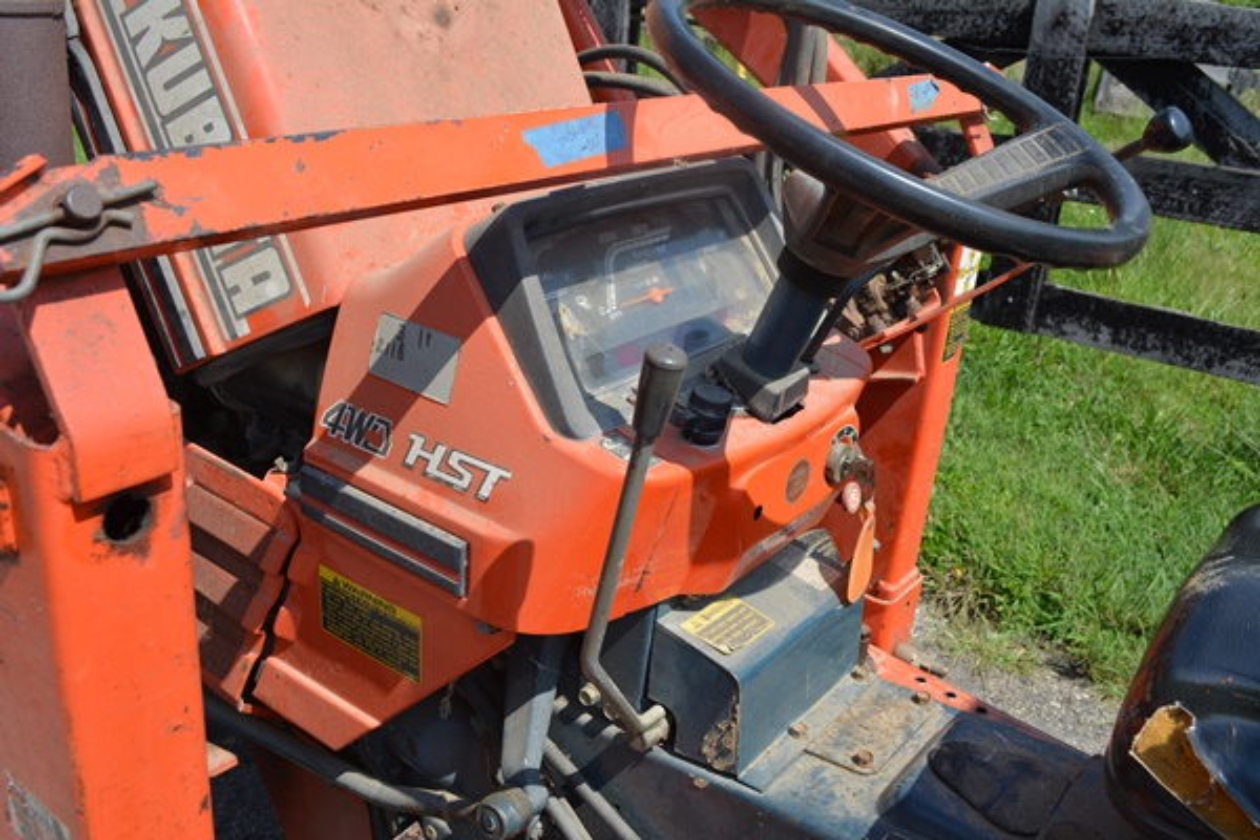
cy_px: 420
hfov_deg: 57.2
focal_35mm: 33
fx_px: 1155
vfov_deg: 40.0
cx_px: 630
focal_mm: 22
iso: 140
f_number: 8
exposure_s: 1/250
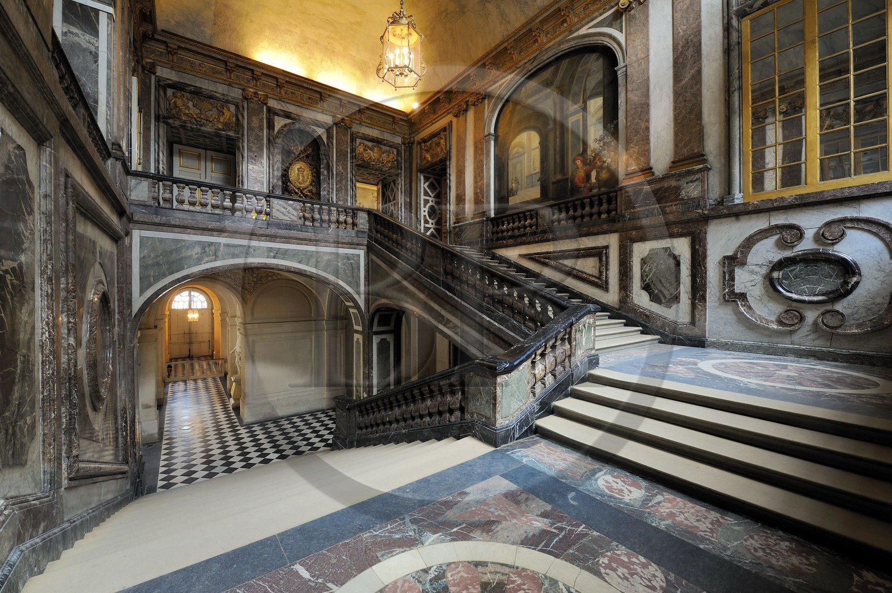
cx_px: 446
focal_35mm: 14
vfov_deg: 81.1
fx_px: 347
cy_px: 296
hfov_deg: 104.3
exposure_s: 1.3
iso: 200
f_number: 10
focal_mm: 14
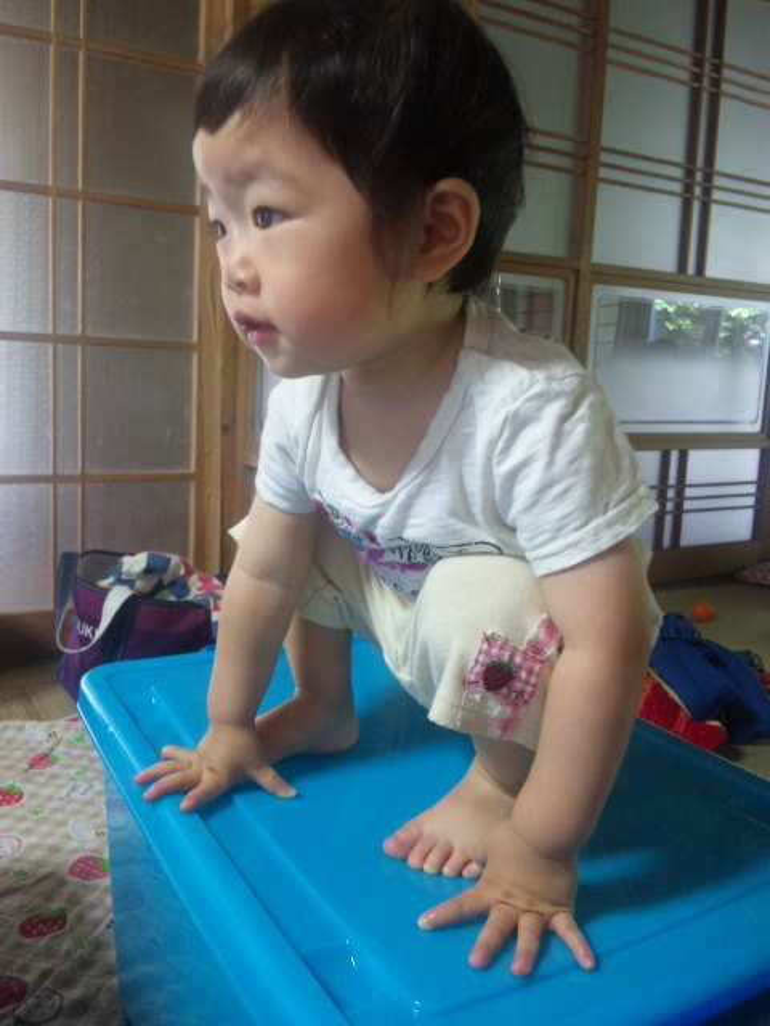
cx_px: 385
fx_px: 860
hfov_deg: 48.2
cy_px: 513
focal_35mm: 29
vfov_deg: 61.7
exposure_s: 1/4.67
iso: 100
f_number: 2.8
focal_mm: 4.82
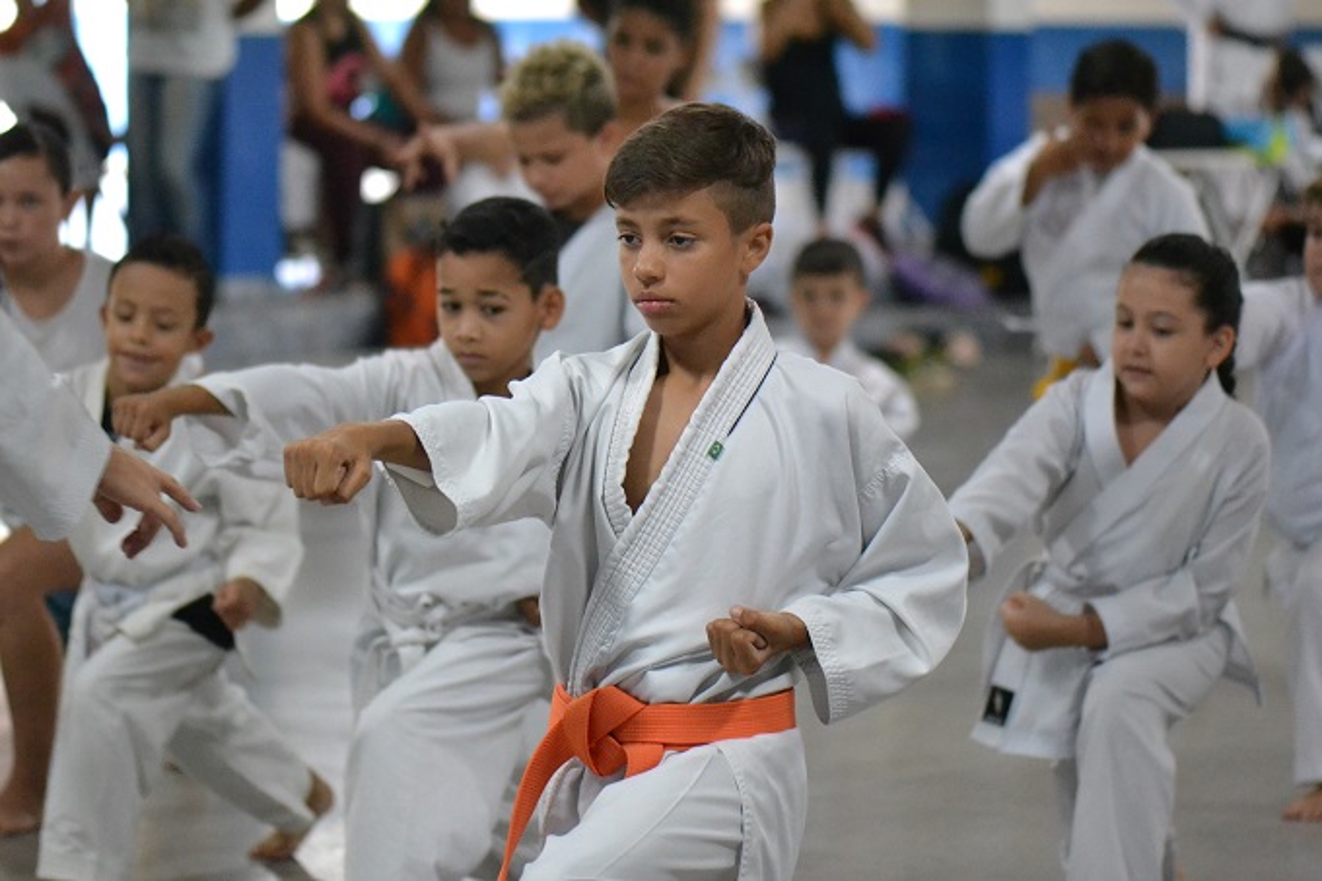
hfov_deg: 13.0
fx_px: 5782
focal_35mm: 158
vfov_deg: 8.7
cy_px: 440
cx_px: 661
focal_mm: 105
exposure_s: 1/125
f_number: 2.8
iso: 3200
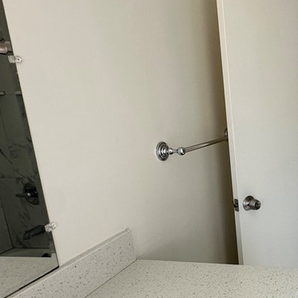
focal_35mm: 34
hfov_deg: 41.5
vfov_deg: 48.3
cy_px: 170
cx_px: 304
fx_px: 331
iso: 100
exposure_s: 1/99
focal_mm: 2.22
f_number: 2.2
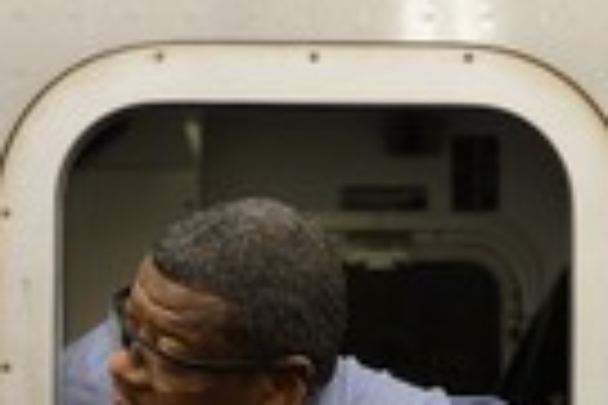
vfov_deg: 7.3
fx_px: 3141
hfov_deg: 11.0
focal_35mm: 186
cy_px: 446
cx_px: 509
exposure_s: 1/250
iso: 1600
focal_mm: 60
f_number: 2.8
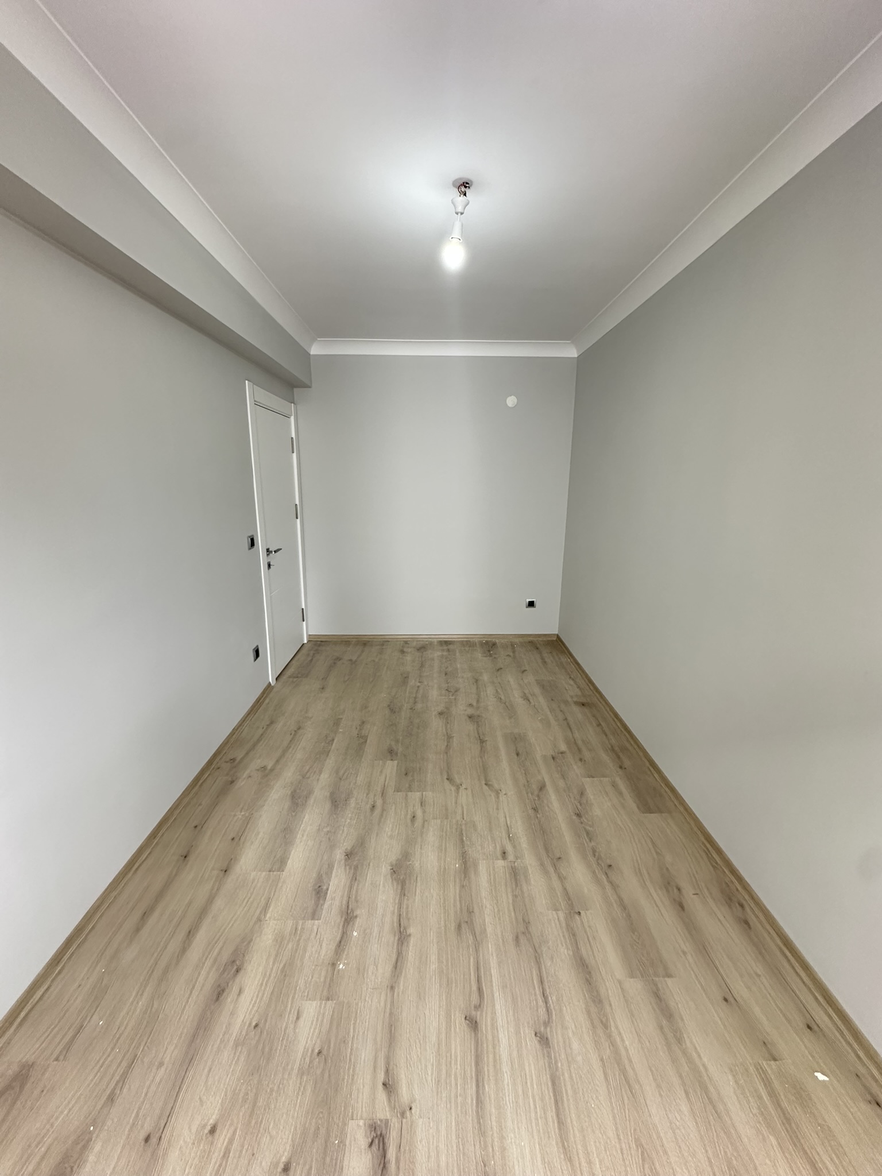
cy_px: 588
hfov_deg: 85.7
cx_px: 441
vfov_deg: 102.1
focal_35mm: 14
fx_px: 476
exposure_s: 1/70
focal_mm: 2.22
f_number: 2.2
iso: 320
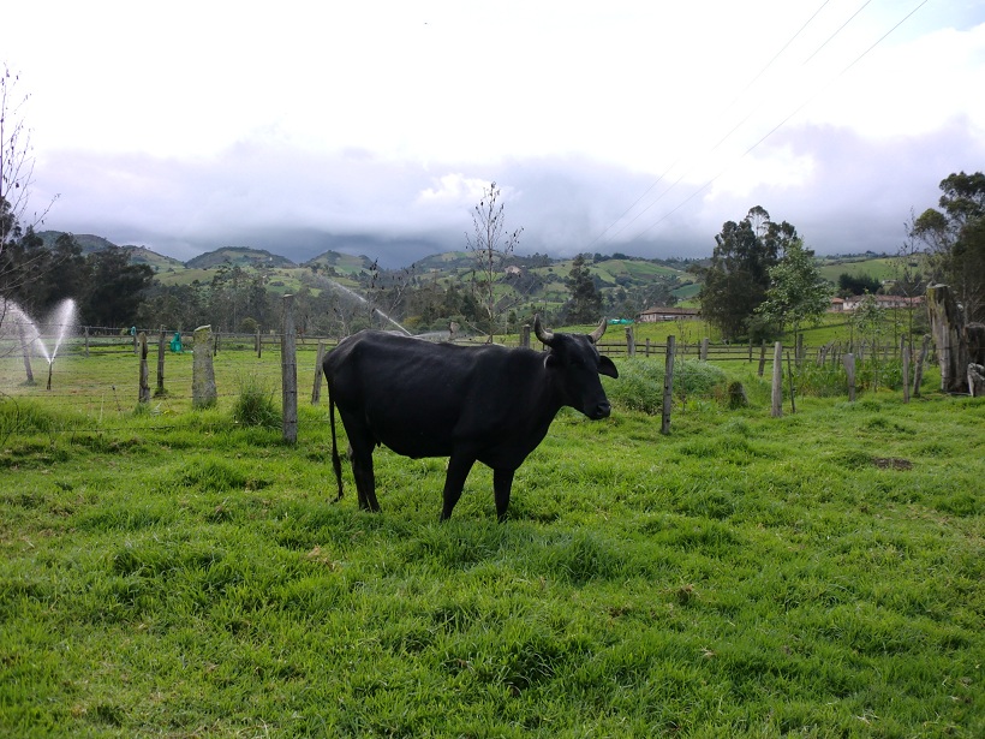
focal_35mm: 35
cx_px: 492
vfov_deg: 40.7
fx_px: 996
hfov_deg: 52.6
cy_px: 370
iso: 64
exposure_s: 1/160
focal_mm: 6.3
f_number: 3.1
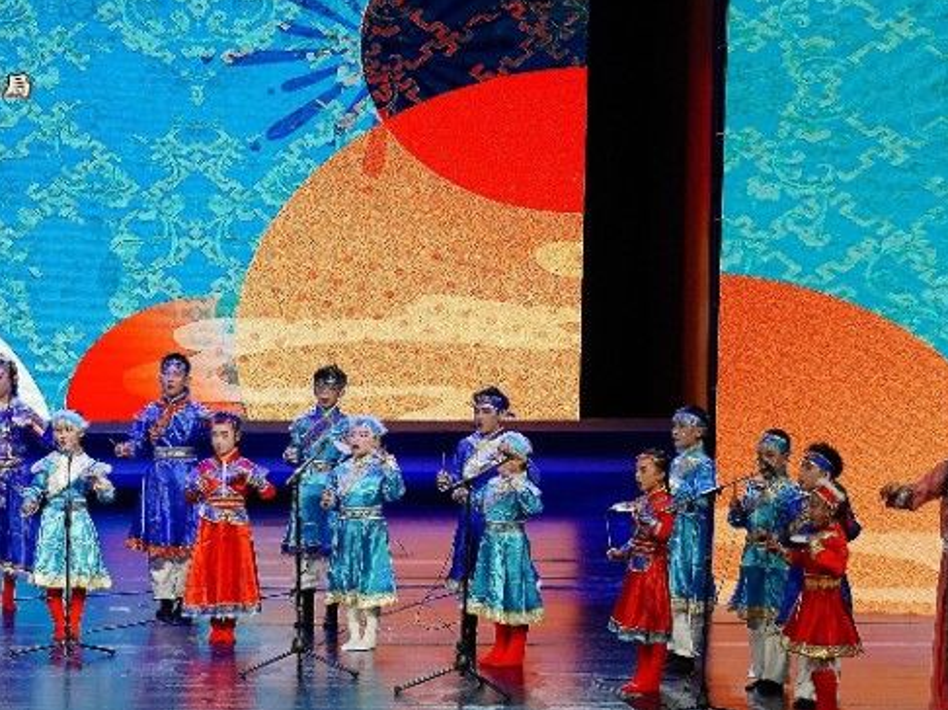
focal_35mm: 158
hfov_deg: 12.1
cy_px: 557
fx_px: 4325
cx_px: -291
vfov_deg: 9.4
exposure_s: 1/30
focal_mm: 57
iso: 100
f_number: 4.5
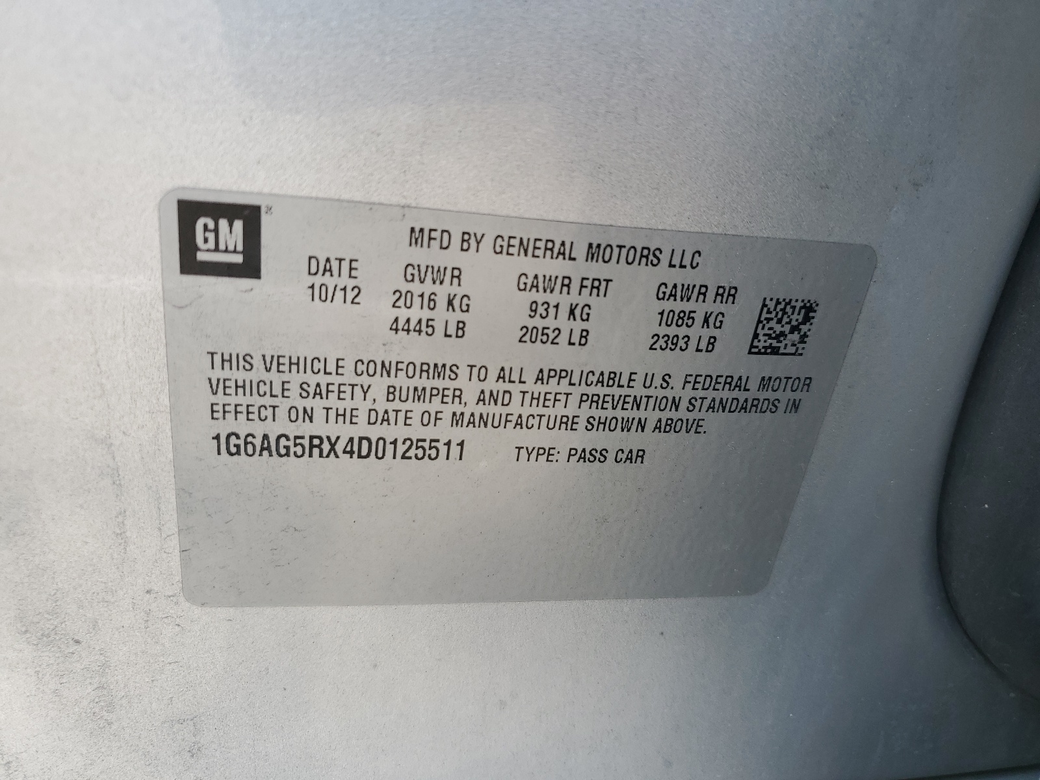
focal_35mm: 26
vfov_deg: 53.1
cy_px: 390
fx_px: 781
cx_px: 520
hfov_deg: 67.3
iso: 50
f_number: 1.5
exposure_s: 1/556
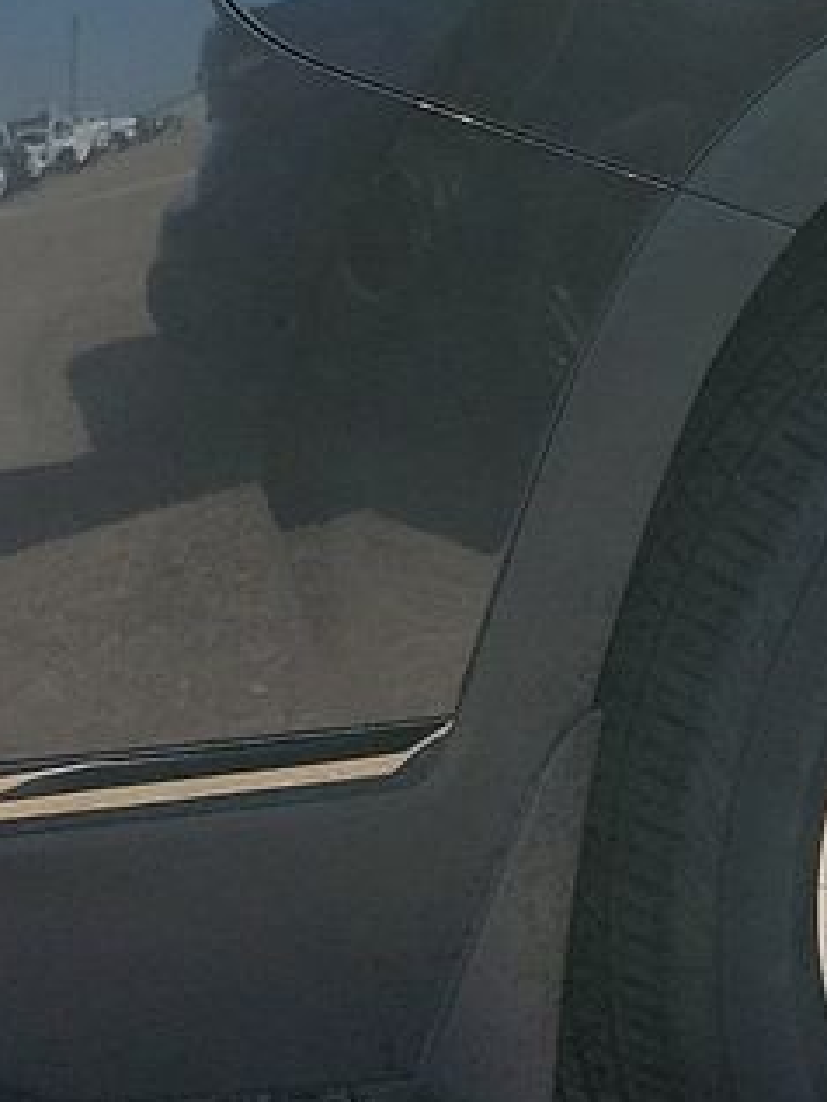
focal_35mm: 121
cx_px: 963
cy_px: 35
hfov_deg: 12.0
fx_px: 3852
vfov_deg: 16.0
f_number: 1.8
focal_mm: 6.7
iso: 50
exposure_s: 1/689
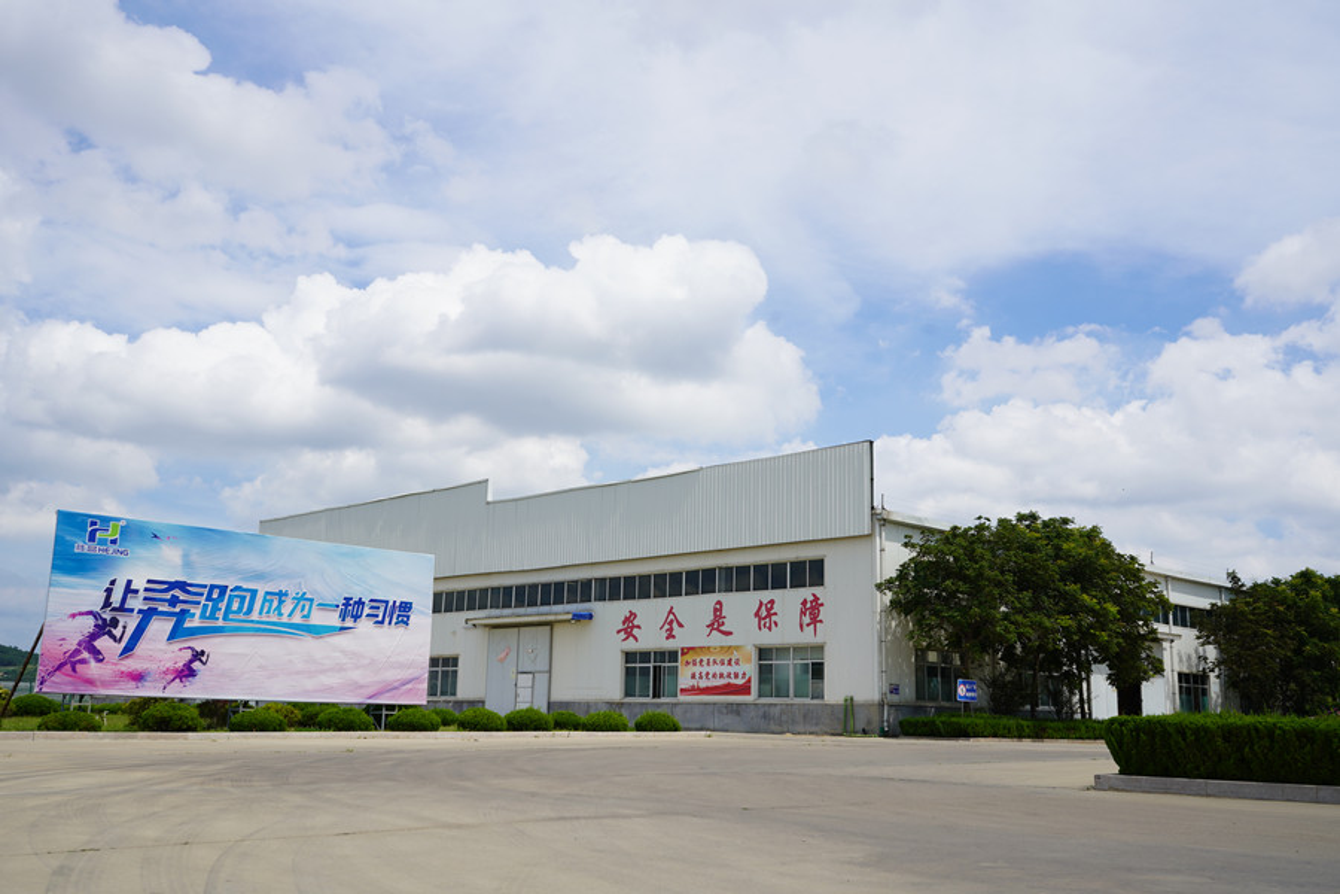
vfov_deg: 37.9
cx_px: 670
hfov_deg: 54.4
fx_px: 1303
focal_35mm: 35
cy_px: 447
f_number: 10
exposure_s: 1/200
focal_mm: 35
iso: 100
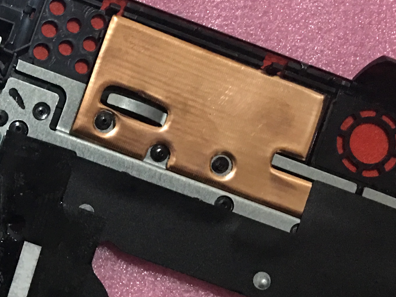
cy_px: 144
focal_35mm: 86
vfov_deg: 17.2
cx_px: -116
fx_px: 984
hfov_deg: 20.8
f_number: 2.2
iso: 80
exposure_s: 1/10
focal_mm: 4.15
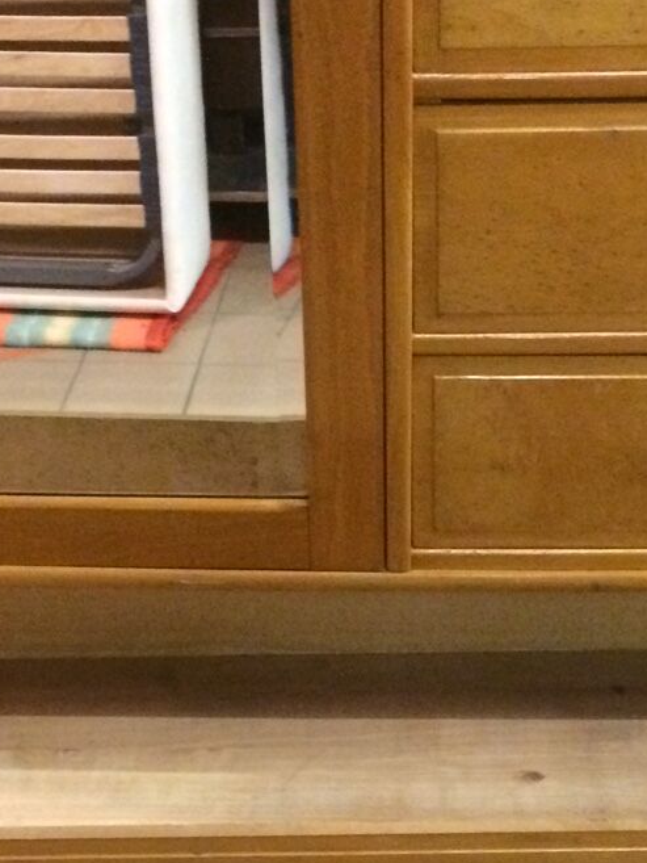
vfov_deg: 26.3
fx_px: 1794
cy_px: 734
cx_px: 383
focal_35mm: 72
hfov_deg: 20.4
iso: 400
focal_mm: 4.15
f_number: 2.2
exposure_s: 1/17
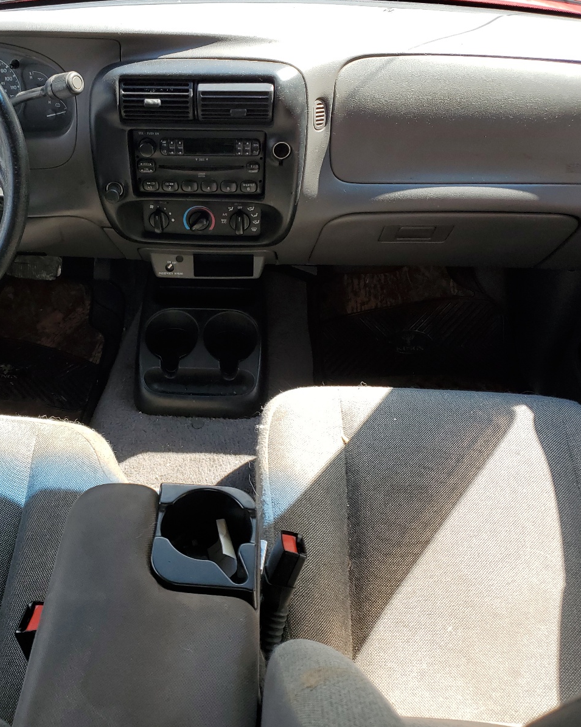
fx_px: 731
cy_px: 364
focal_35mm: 34
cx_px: 177
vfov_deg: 52.8
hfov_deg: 42.5
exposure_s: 1/345
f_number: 1.5
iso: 50
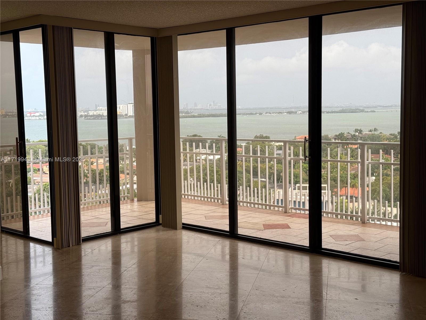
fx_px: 591
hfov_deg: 39.7
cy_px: 160
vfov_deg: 30.3
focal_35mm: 48
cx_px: 213
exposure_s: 1/309
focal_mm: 6.76
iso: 64
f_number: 1.78
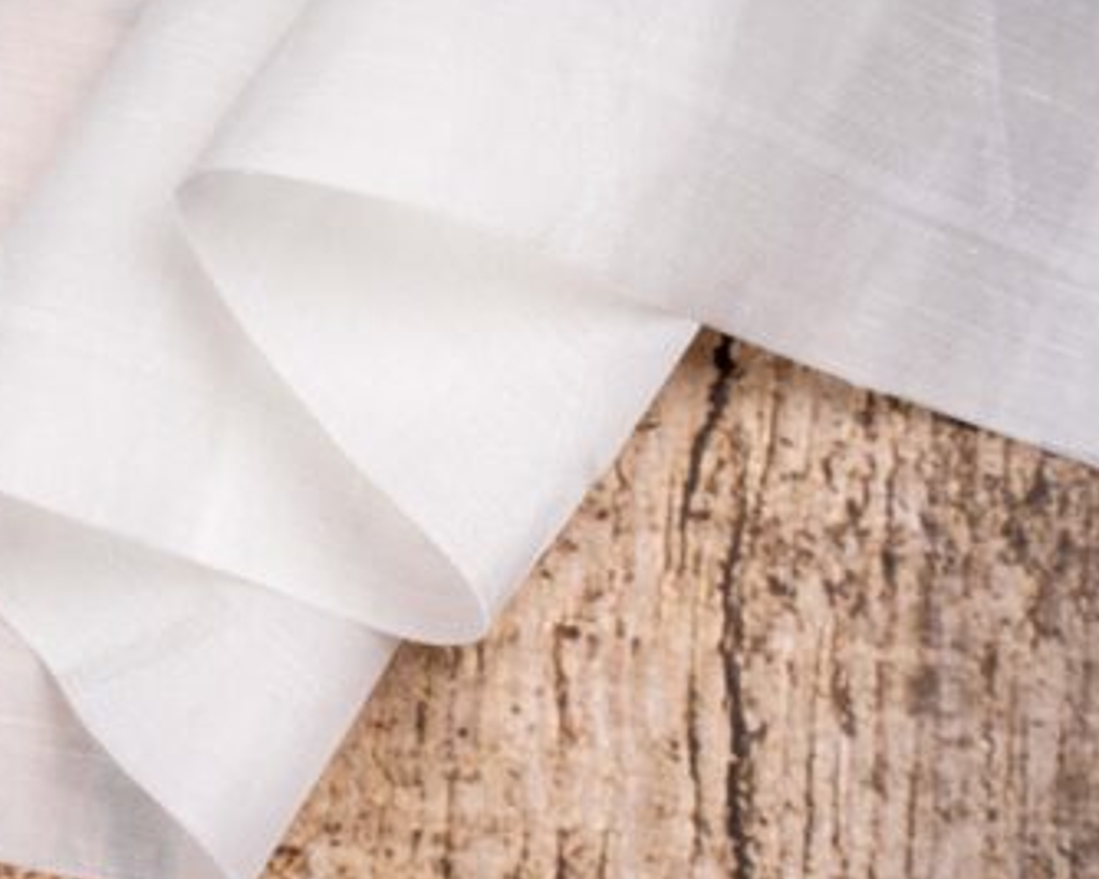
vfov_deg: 17.7
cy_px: 407
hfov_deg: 21.9
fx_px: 2829
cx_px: 352
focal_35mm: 87
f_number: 14
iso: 125
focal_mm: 62
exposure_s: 1/125
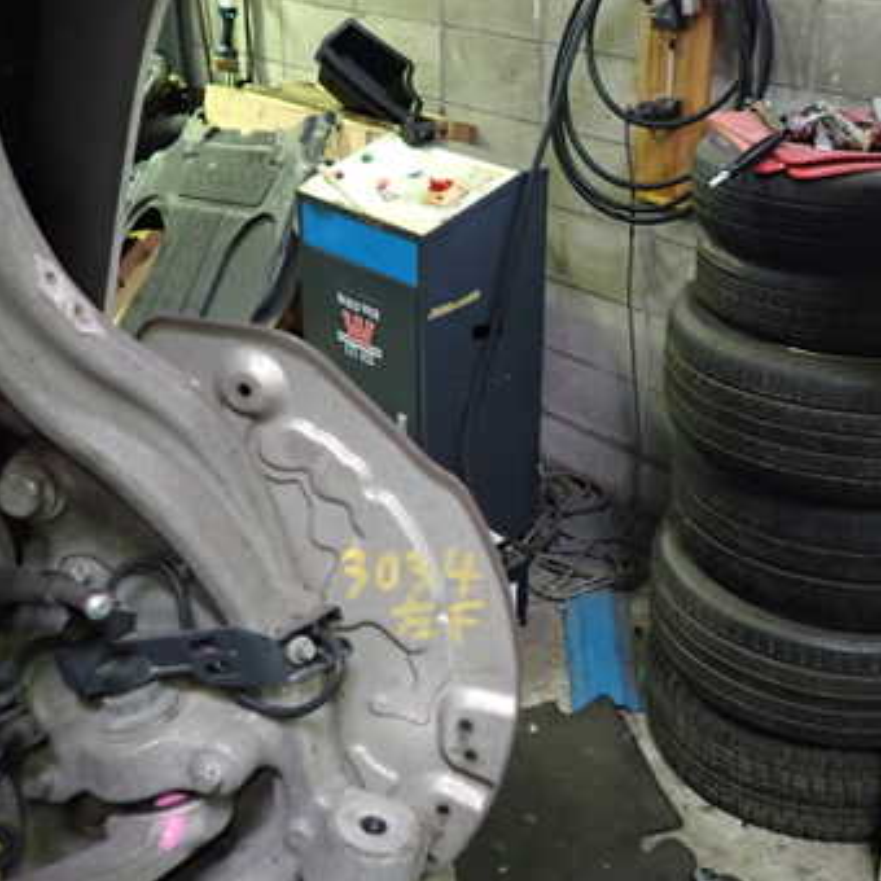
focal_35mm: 39
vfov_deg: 42.8
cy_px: 415
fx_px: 1123
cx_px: 604
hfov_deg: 42.1
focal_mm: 4.5
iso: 500
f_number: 2
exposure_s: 1/30
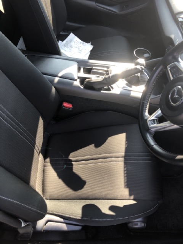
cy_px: 122
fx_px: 197
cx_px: 92
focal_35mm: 28
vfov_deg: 63.4
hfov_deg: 49.7
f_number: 1.8
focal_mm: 3.99
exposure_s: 1/60
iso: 25
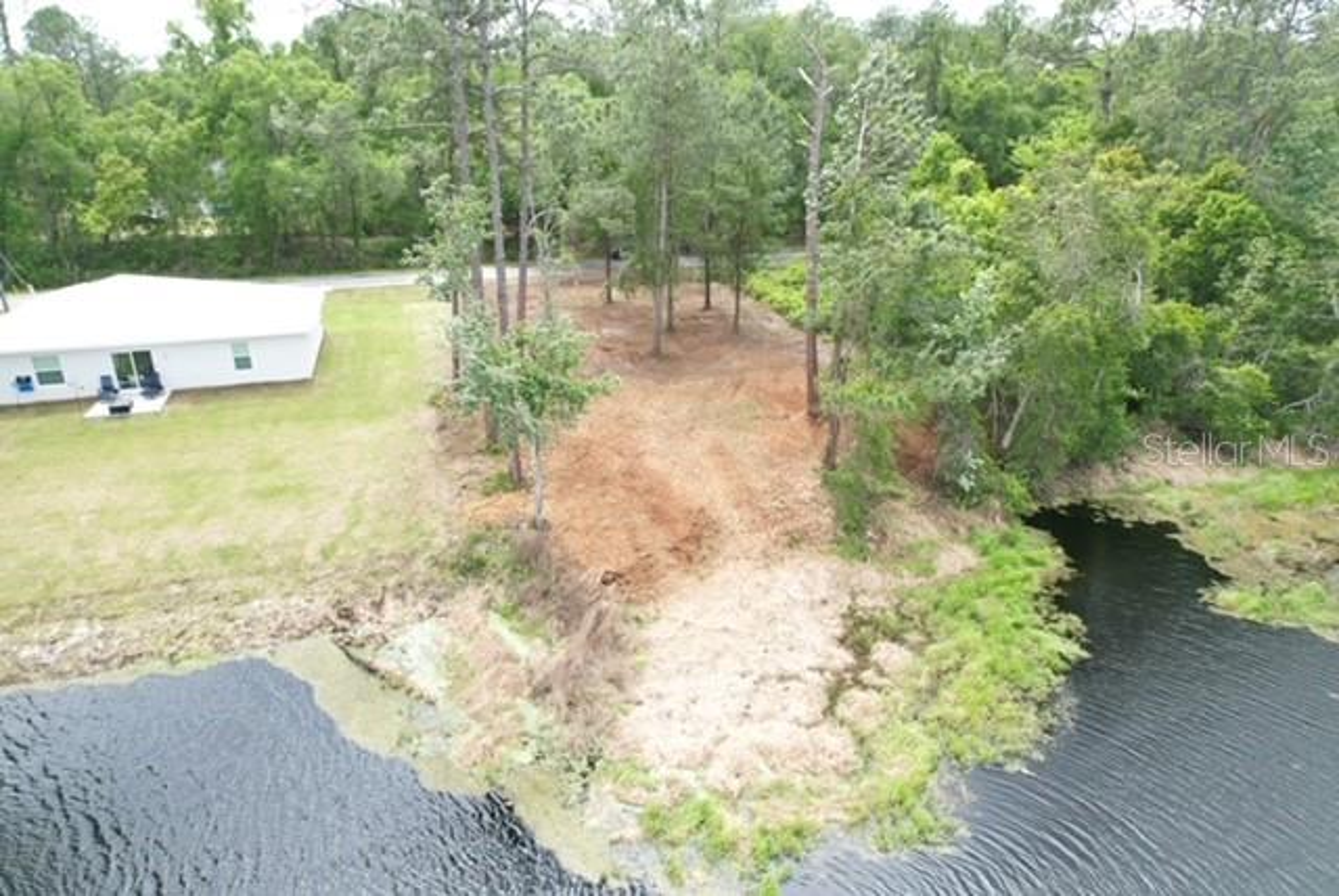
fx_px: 819
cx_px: 670
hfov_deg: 78.5
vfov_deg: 57.3
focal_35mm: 22
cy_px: 448
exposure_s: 1/400
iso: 100
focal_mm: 8.38
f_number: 2.8
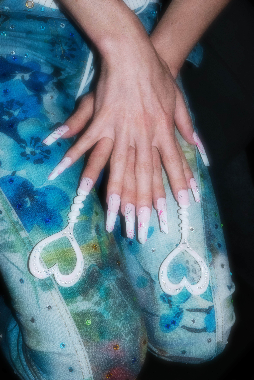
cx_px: 127
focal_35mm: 45
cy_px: 190
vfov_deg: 43.6
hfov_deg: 29.9
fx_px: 476
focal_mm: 16.5
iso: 800
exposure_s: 1/250
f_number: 8
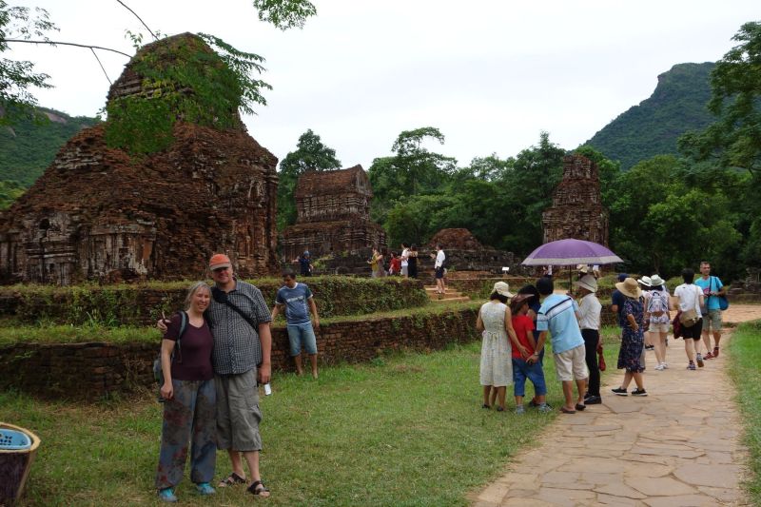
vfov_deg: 33.4
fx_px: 845
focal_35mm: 40
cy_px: 254
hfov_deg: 48.5
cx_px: 380
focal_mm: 14.75
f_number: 5.6
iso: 125
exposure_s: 1/200
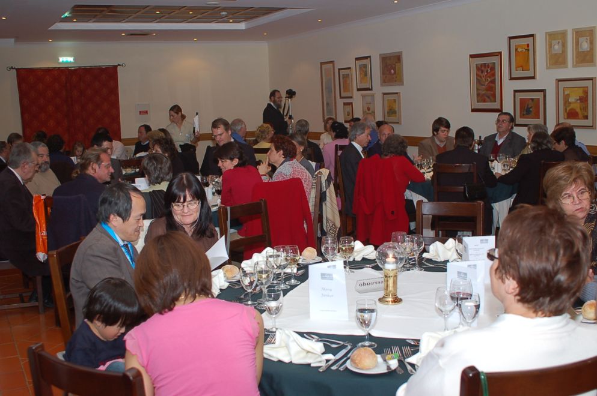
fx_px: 696
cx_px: 298
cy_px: 198
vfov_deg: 31.8
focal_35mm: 42
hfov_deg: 46.4
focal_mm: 28
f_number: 4
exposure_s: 1/60
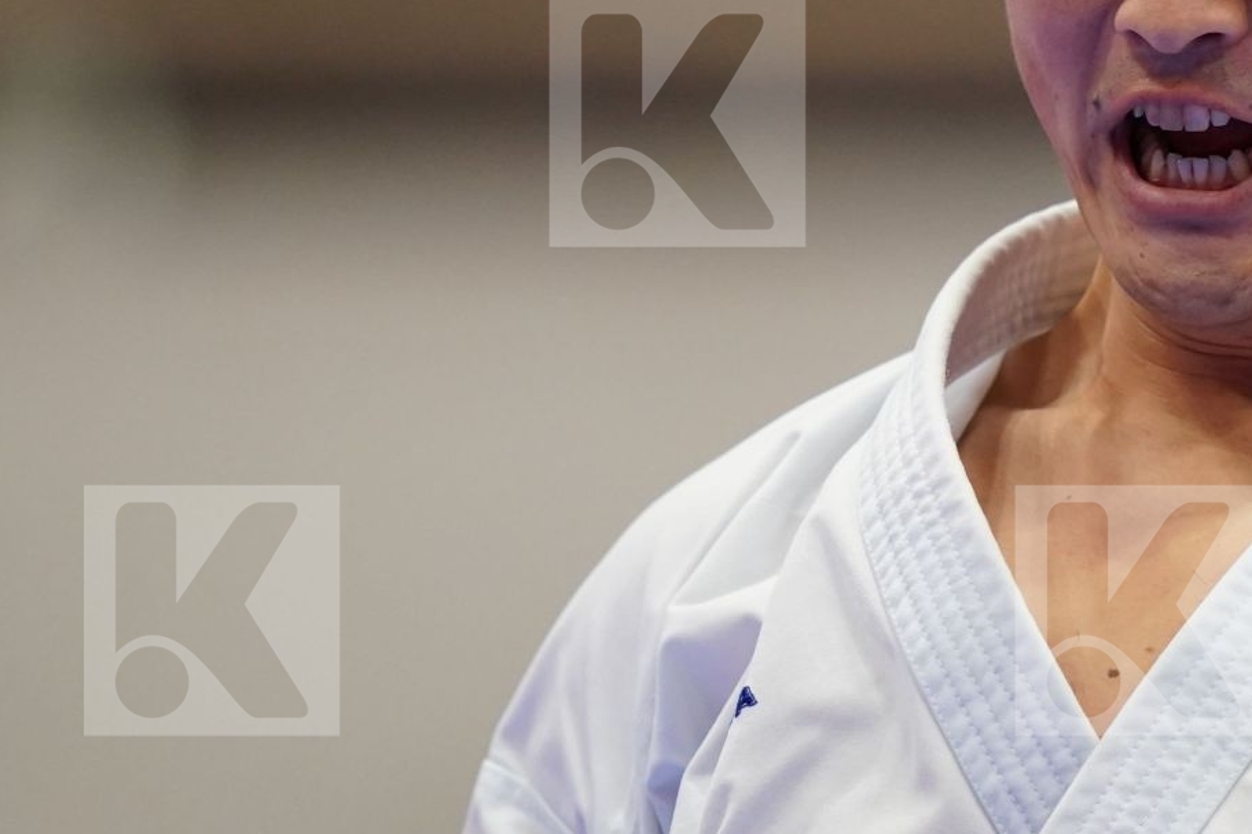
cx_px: 1143
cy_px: 122
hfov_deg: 1.7
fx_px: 41236
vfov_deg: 1.2
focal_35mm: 1186
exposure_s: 1/500
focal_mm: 400
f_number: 2.8
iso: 2000
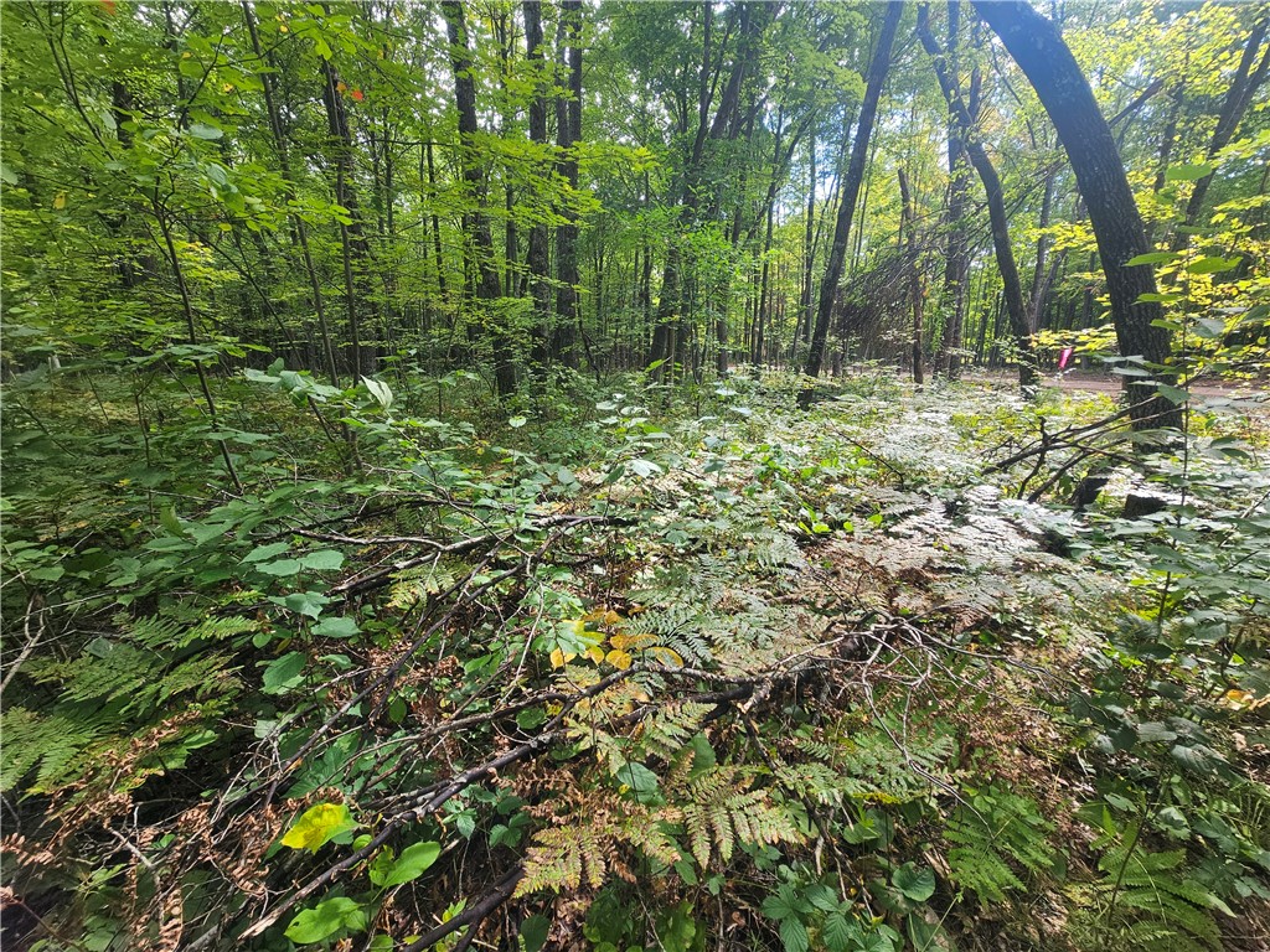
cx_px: 635
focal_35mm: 13
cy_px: 476
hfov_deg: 106.2
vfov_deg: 89.9
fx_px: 477
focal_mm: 2.2
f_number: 2.2
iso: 50
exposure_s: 1/122
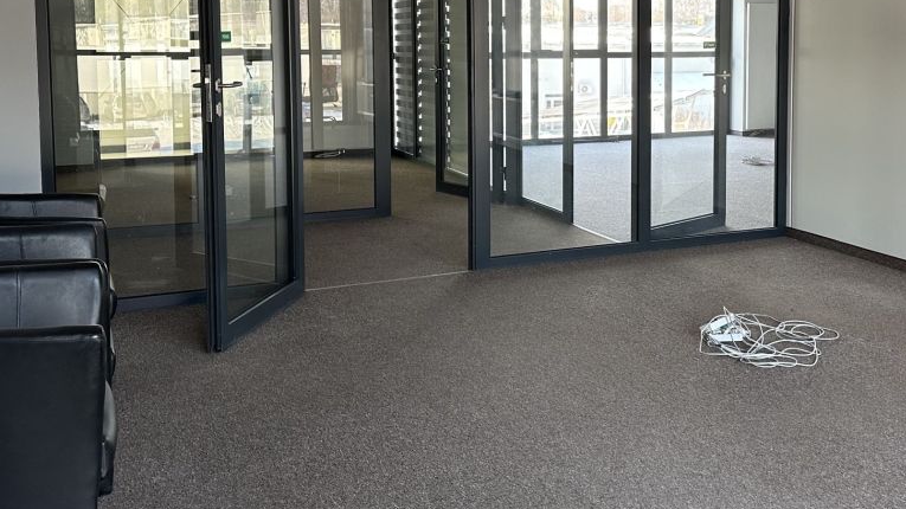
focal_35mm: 41
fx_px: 985
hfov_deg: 48.4
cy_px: 118
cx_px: 616
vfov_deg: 28.5
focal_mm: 6.86
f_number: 1.78
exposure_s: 1/121
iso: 160
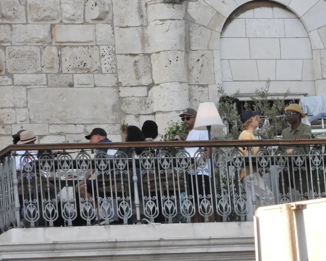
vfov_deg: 4.9
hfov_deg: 6.2
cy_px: 131
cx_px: 168
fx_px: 3029
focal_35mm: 314
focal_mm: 53.9
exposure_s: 1/160
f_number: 7.1
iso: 800
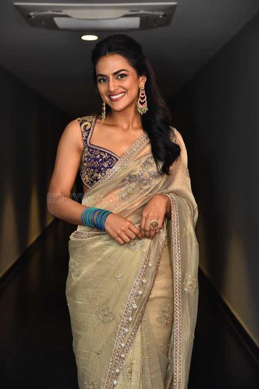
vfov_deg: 23.6
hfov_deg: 15.9
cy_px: 194
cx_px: 130
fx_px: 928
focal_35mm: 86
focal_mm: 86
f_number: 5
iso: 1250
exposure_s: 1/125
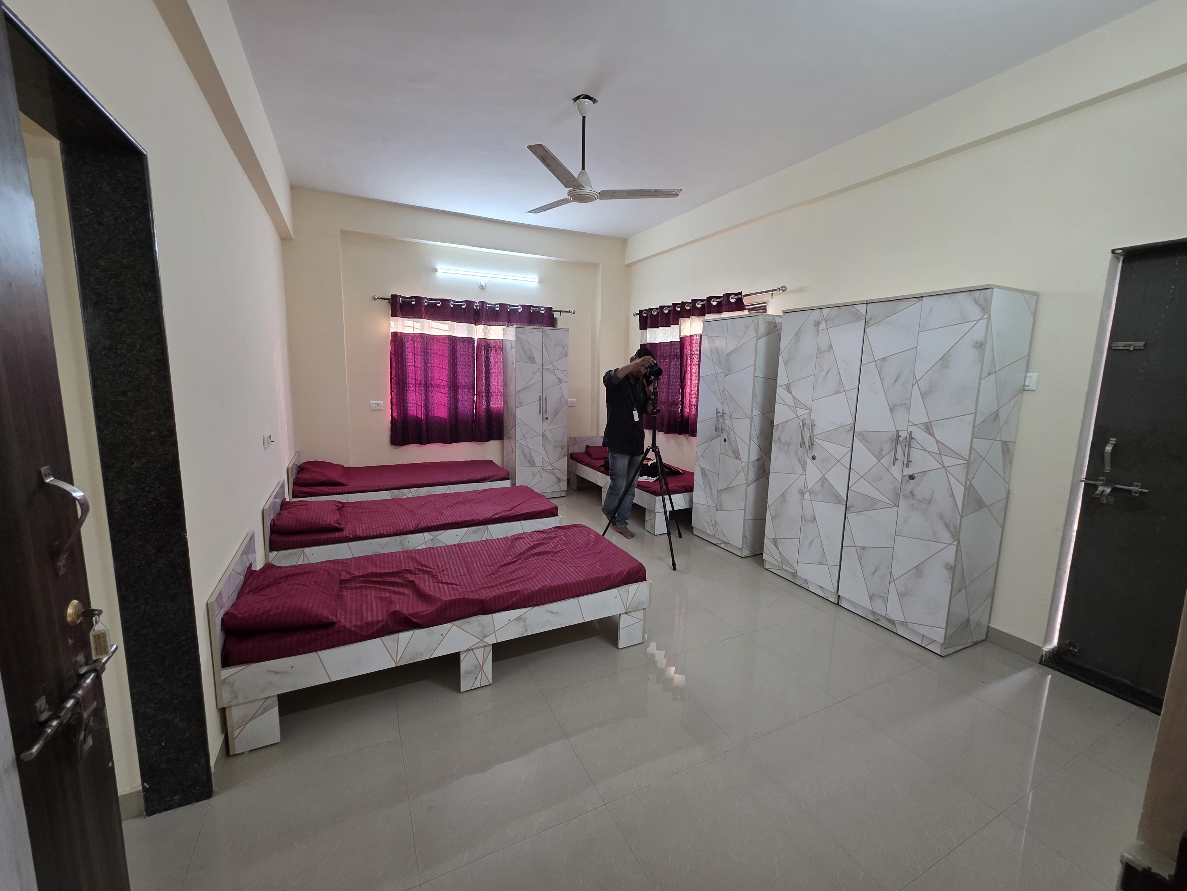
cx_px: 594
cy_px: 446
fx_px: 446
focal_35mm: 13
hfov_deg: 106.2
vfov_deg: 89.9
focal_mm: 2.2
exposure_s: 1/50
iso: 200
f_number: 1.9
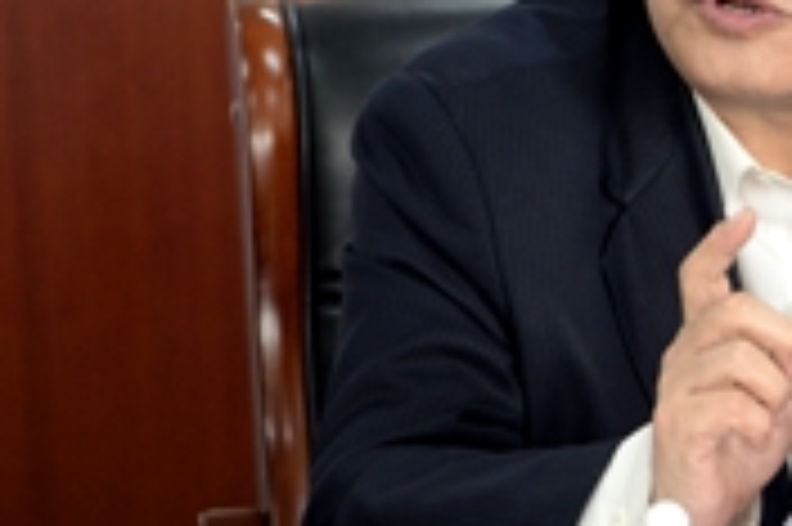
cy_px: 225
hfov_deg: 6.7
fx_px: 6748
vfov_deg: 4.5
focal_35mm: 307
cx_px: 868
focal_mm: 80
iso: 640
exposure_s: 1/25
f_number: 5.3
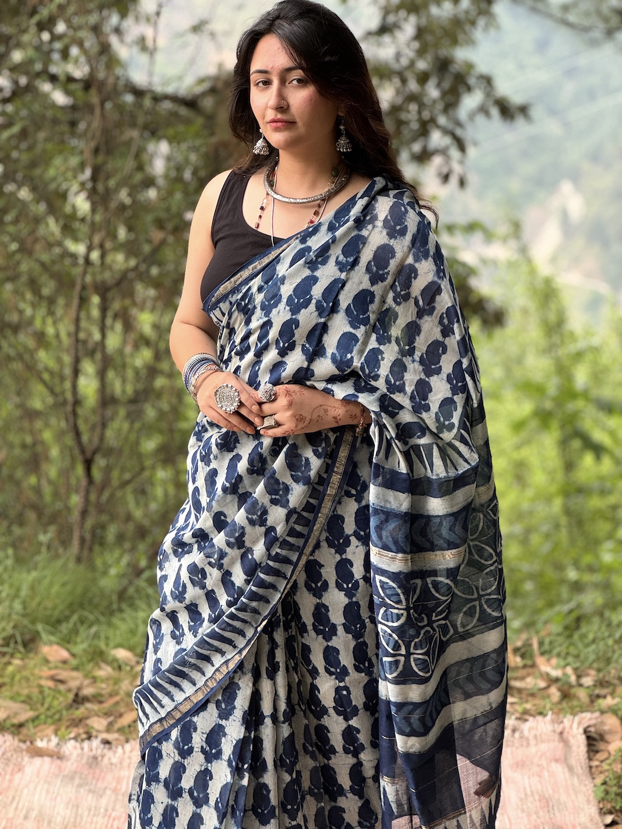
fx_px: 1844
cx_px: 311
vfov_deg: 25.3
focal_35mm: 77
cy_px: 414
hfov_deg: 19.1
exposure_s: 1/64
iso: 200
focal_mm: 9
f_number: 2.8
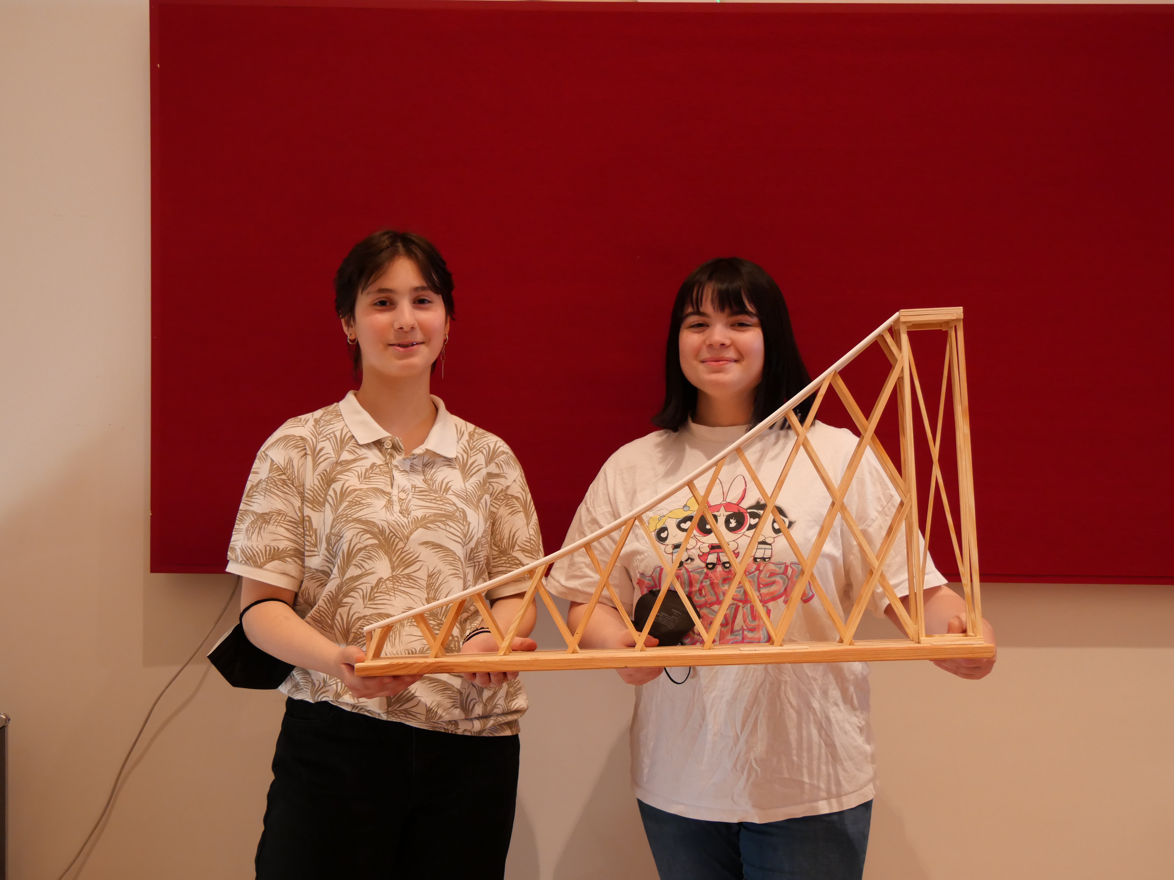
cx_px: 587
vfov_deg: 37.7
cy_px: 440
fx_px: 1289
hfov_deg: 49.0
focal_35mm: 38
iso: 1250
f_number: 3.8
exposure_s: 1/60
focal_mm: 19
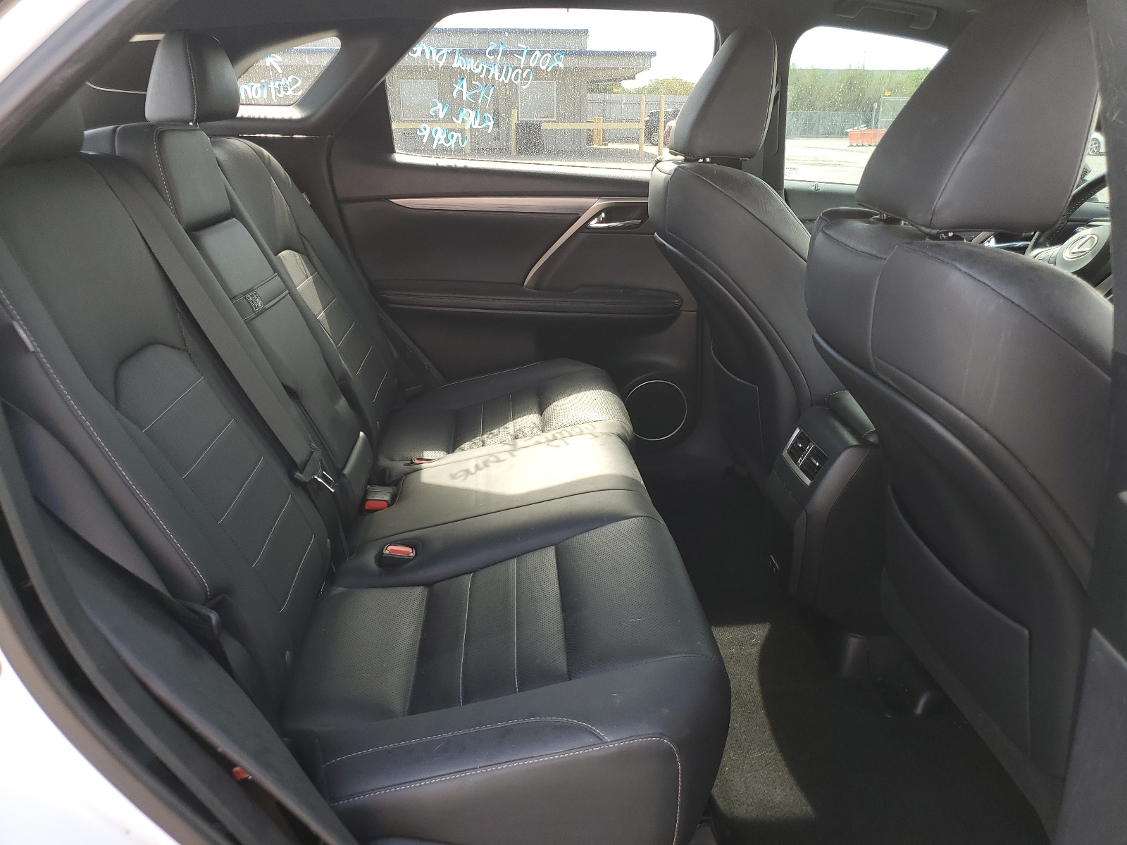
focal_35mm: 26
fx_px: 846
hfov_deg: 67.3
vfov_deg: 53.1
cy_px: 422
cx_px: 564
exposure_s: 1/185
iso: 50
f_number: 1.5
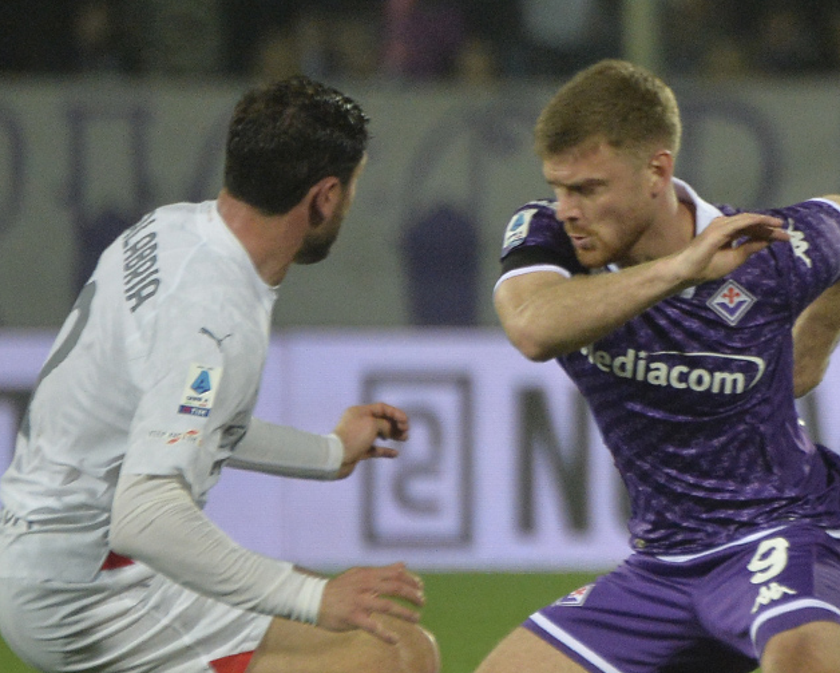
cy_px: 488
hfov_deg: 2.7
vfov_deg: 2.2
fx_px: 17833
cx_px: 598
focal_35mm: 717
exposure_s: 1/1000
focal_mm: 400
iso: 3200
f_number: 5.6
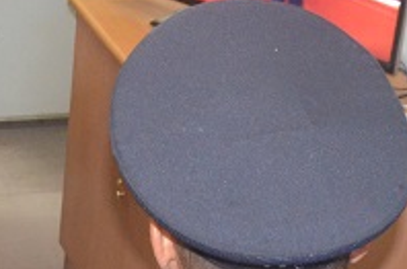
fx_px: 1229
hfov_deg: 18.5
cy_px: 61
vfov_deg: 12.5
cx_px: 53
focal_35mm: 109
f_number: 3.5
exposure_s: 1/60
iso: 2800
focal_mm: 18
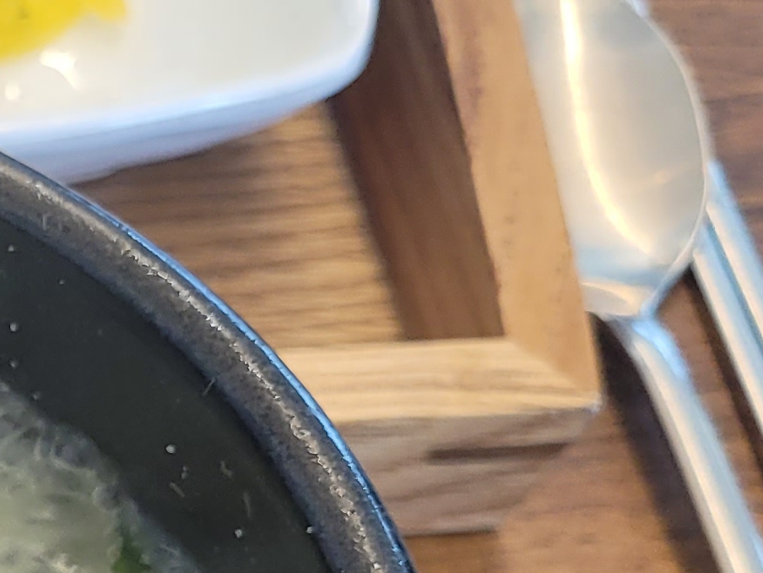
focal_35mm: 116
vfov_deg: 12.1
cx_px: -586
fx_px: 2557
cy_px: 898
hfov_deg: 14.9
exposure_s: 1/120
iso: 100
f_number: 1.8
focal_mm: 5.4
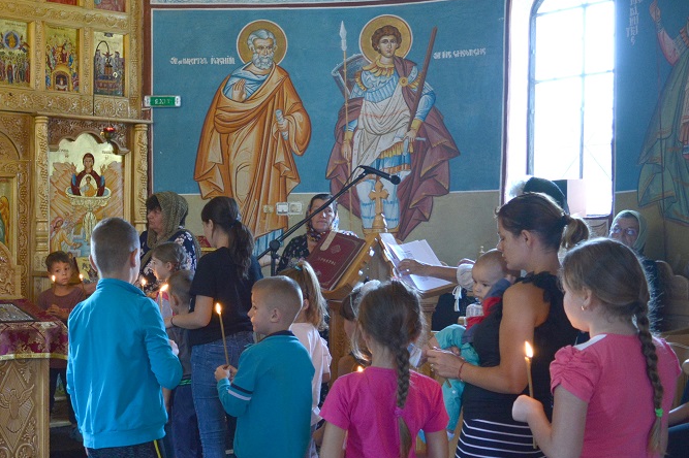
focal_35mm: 54
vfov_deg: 24.9
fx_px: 1033
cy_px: 297
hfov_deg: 35.0
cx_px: 86
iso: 800
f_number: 4
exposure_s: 1/60
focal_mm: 20
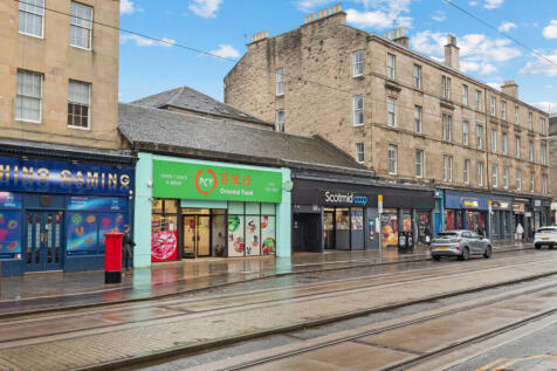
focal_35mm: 35
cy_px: 186
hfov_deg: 54.5
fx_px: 541
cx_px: 278
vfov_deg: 37.8
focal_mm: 35
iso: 250
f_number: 9
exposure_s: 1/25
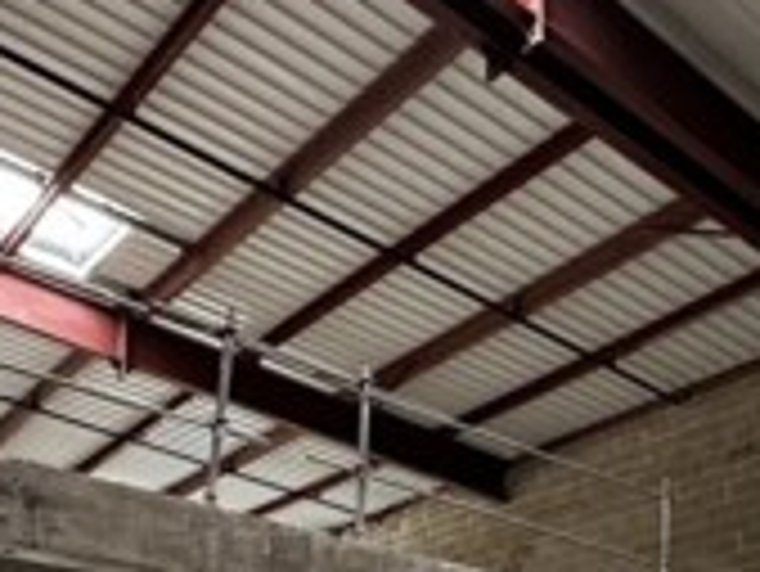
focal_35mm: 52
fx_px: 1142
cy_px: 856
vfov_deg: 22.9
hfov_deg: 34.3
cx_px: 717
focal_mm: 2.22
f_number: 2.2
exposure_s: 1/99
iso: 320
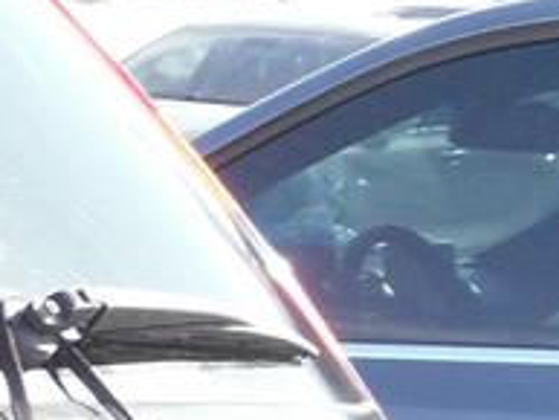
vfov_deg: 6.3
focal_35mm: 232
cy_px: 710
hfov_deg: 7.4
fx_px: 3749
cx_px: -1182
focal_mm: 6.3
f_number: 3.5
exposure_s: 1/189
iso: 80
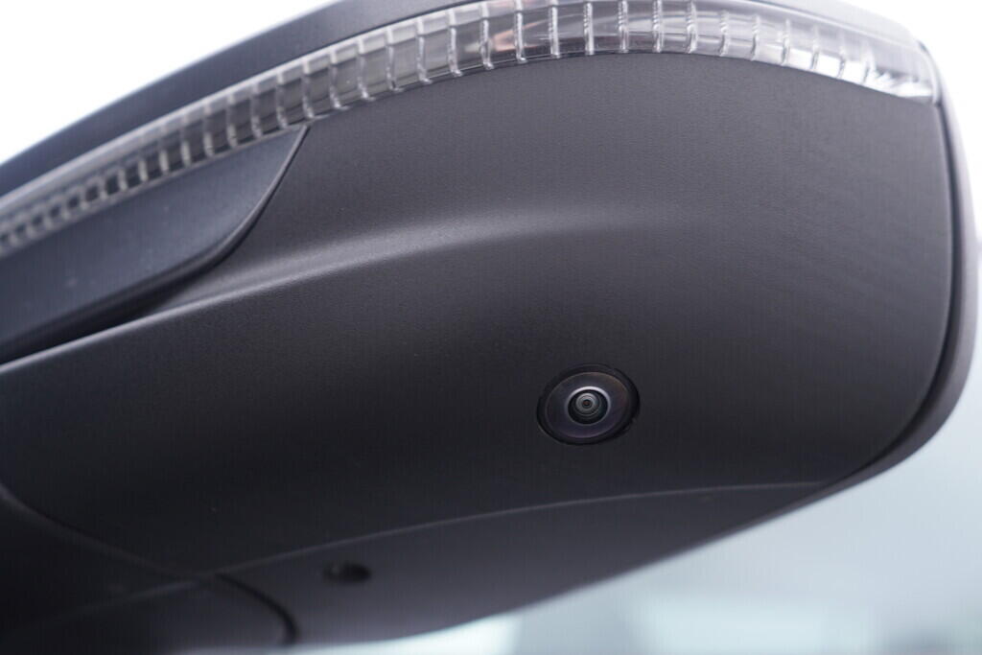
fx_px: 982
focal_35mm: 36
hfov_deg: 53.1
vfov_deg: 36.9
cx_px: 491
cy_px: 328
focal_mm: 24
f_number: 3.2
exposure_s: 1/50
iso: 125
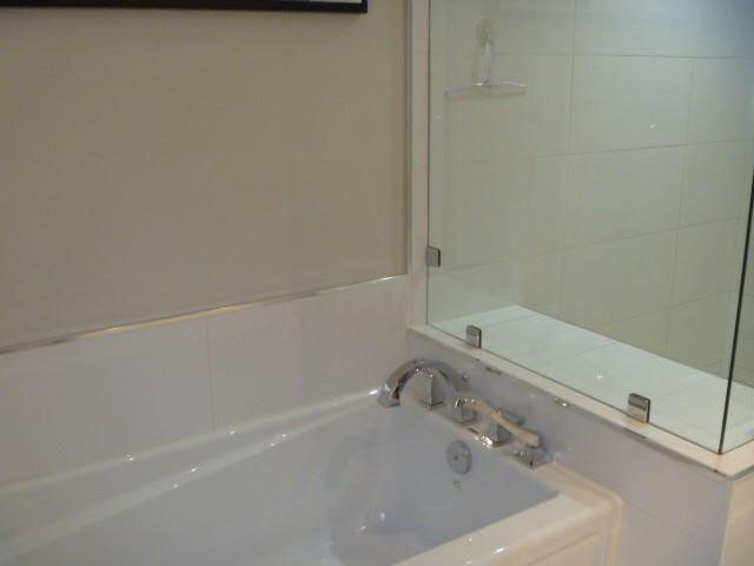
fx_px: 762
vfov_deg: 40.7
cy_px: 283
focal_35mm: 35
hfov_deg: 52.6
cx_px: 377
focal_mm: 6.3
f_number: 3.5
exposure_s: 1/30
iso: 400
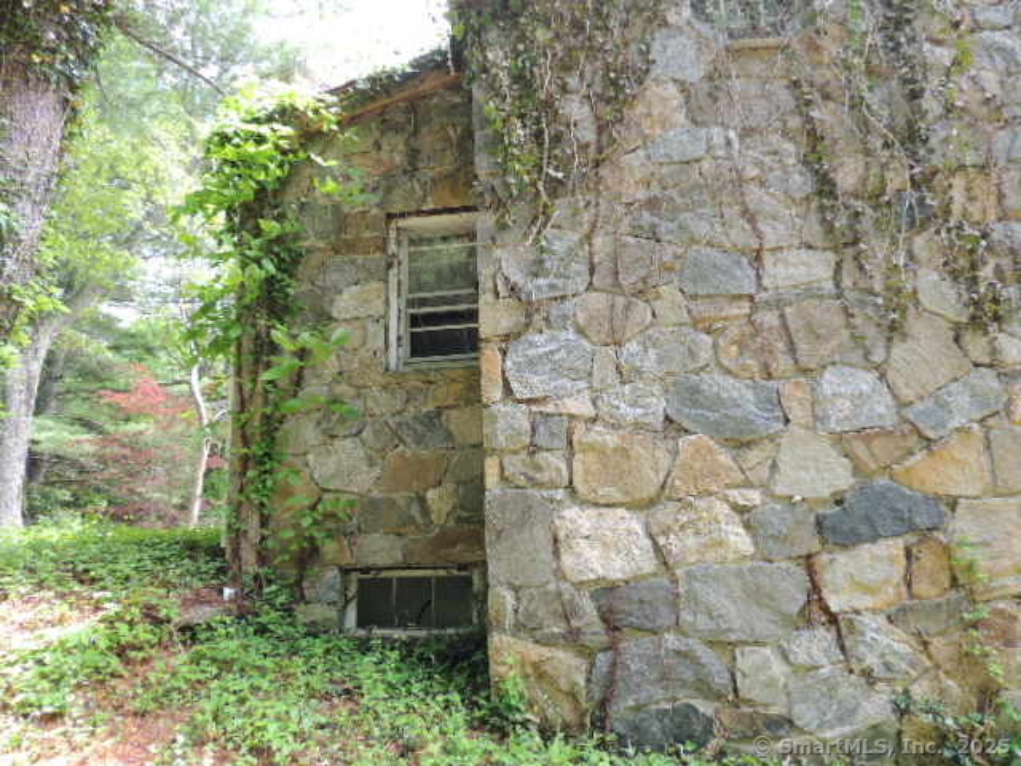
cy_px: 383
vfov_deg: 56.8
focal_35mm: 24
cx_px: 510
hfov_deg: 71.6
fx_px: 708
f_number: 3
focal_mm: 4.3
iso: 100
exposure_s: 1/100
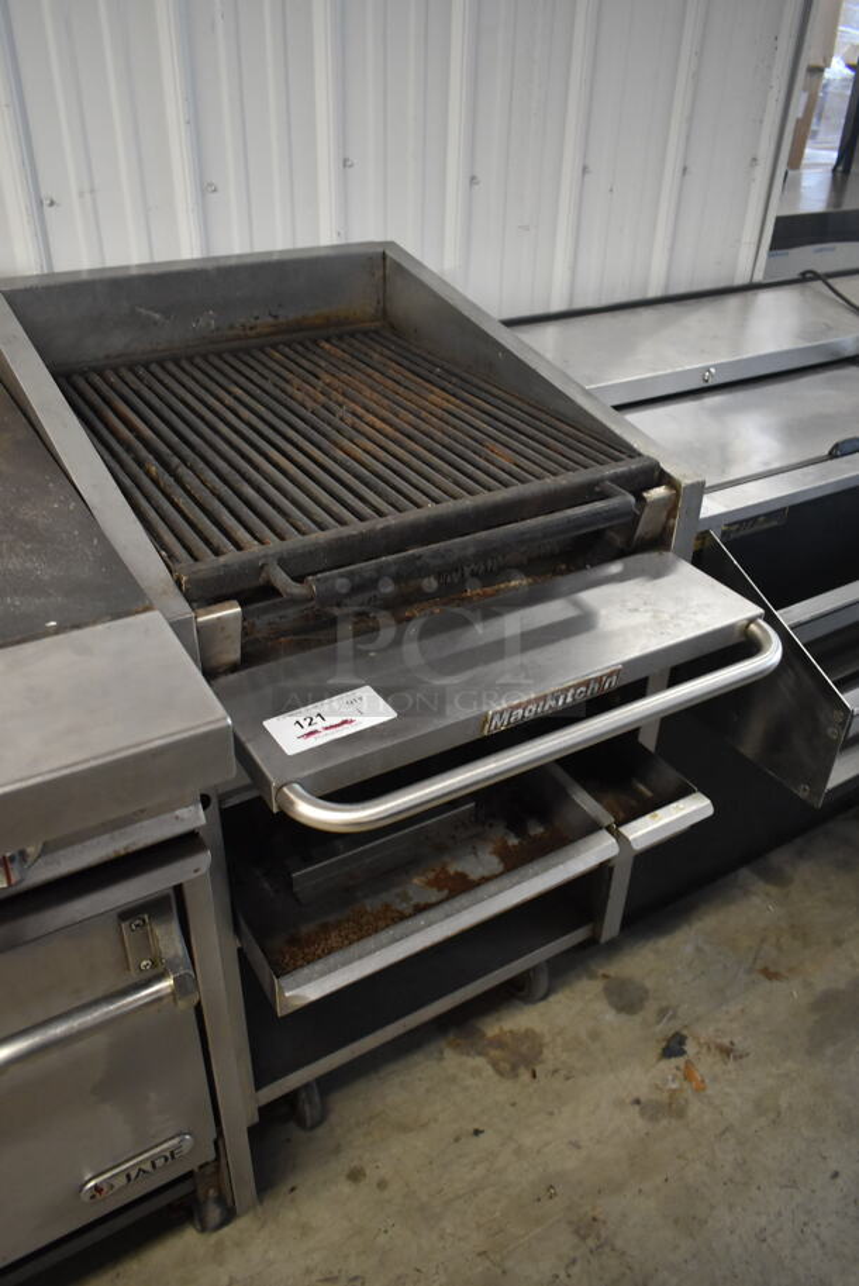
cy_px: 643
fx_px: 965
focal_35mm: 27
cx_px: 430
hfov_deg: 48.0
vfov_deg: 67.3
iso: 2000
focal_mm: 18
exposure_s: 1/125
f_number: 3.5
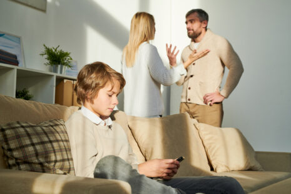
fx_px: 404
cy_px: 97
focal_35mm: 50
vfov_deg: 27.0
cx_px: 146
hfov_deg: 39.6
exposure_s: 1/200
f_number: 6.3
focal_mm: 50
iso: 200
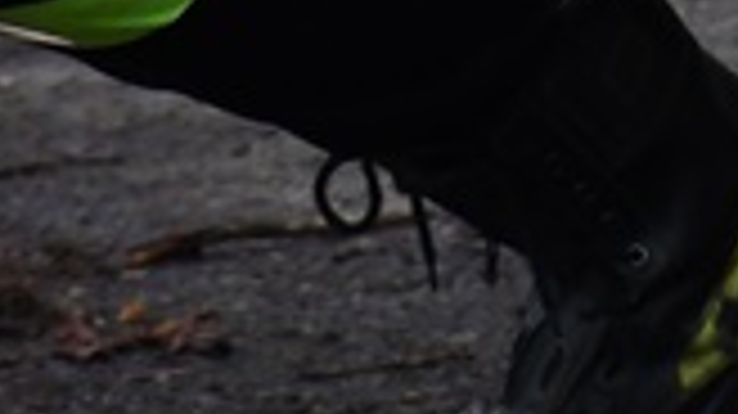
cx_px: 364
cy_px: -963
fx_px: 31485
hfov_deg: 1.3
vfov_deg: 0.8
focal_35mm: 1610
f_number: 5.6
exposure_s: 1/800
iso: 800
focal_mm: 140
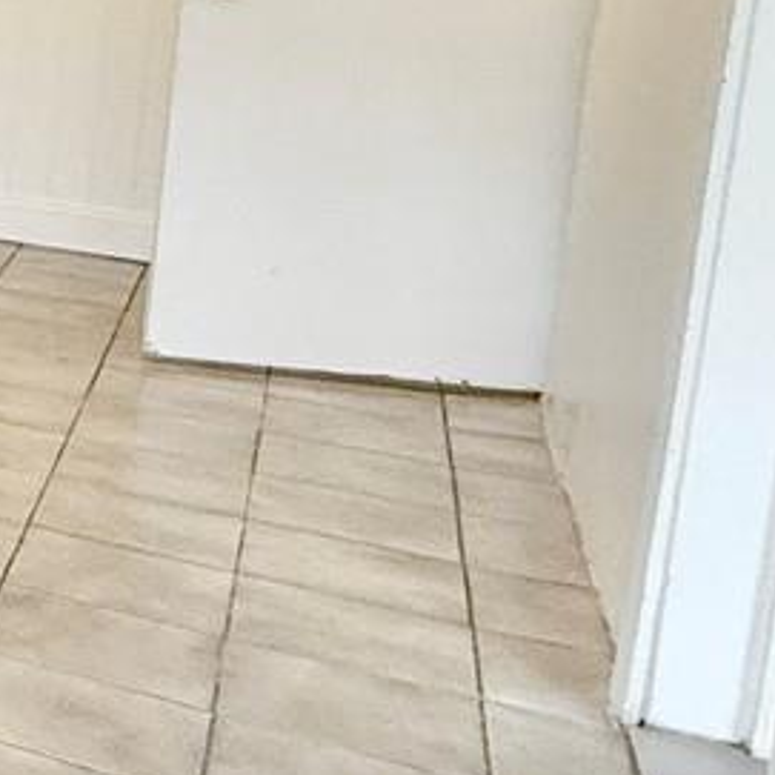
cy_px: 14
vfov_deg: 22.8
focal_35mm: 73
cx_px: -1167
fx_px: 1849
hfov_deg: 14.1
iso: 160
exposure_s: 1/120
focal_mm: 2.22
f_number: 2.2
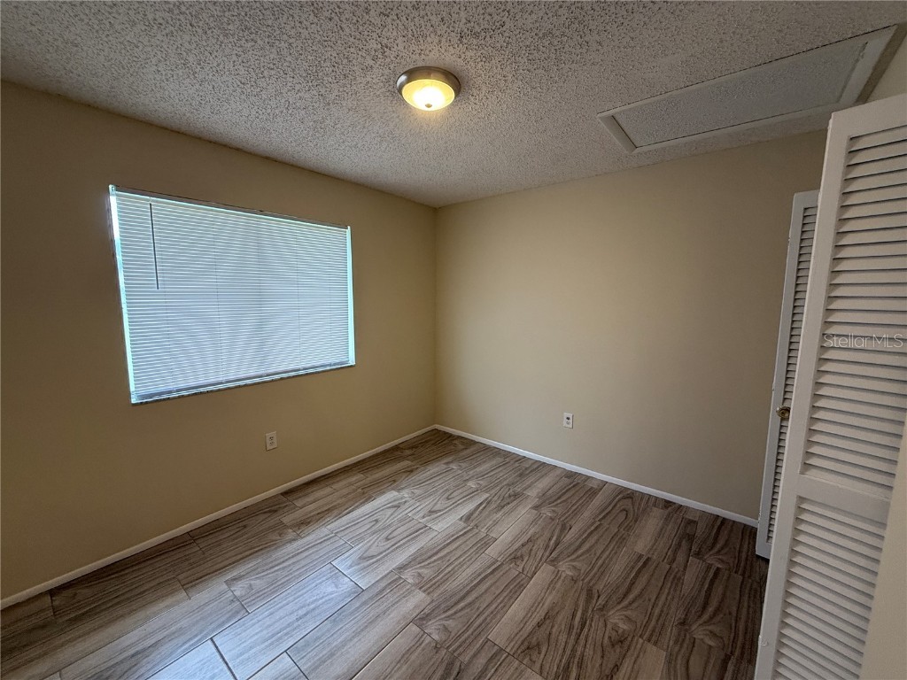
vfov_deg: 85.7
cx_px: 454
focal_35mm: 14
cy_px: 340
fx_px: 367
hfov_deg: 102.1
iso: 160
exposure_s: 1/120
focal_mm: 2.22
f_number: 2.2
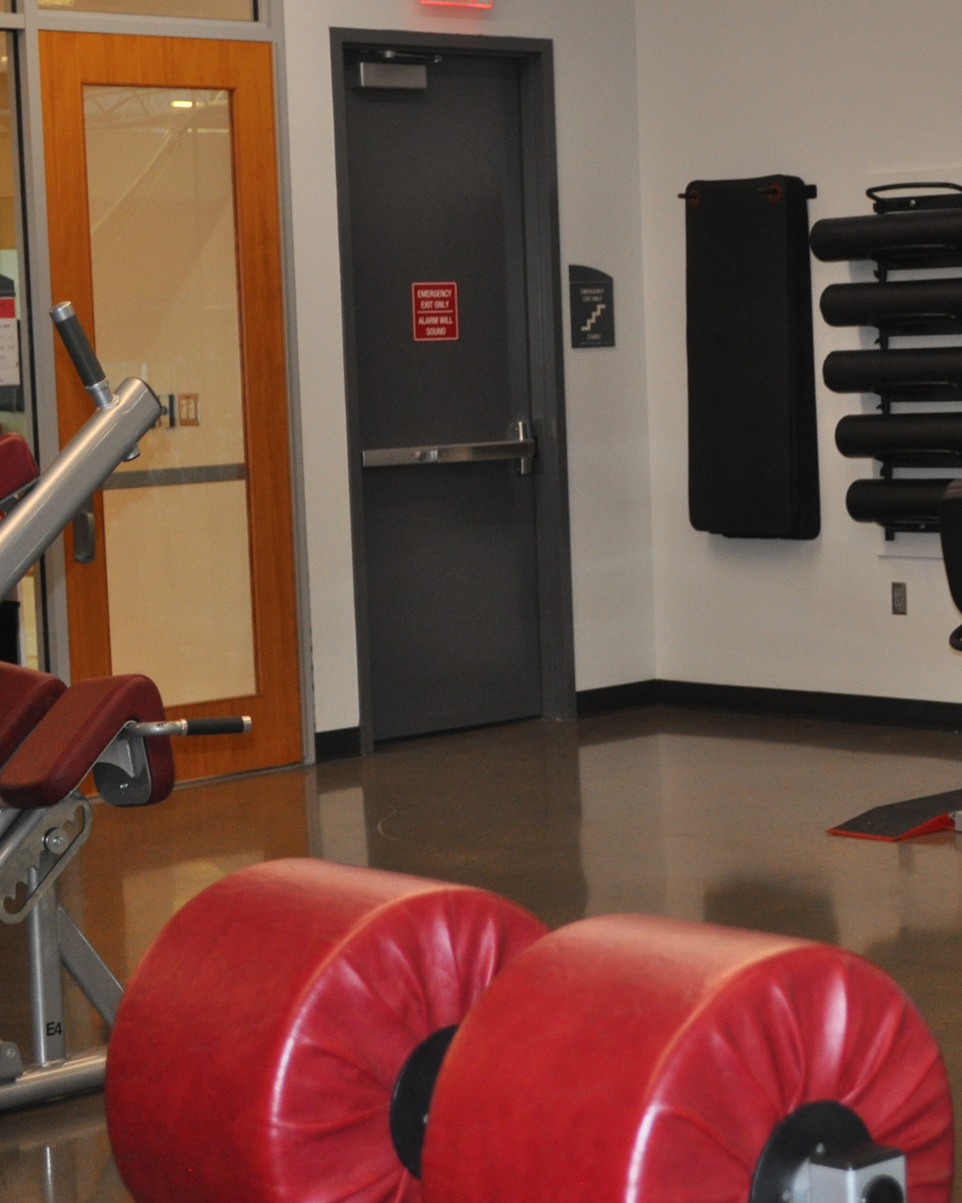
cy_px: 572
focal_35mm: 86
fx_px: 3061
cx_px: 868
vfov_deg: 22.2
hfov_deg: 17.6
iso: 800
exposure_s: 1/60
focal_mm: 34
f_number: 5
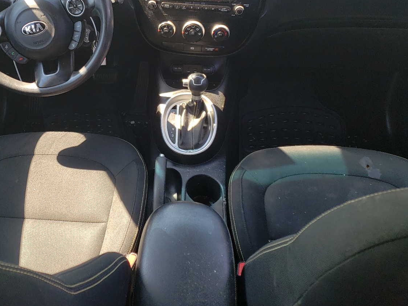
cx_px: 148
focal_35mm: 37
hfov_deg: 49.6
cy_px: 93
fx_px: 436
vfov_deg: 38.1
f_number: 1.5
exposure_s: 1/200
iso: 50
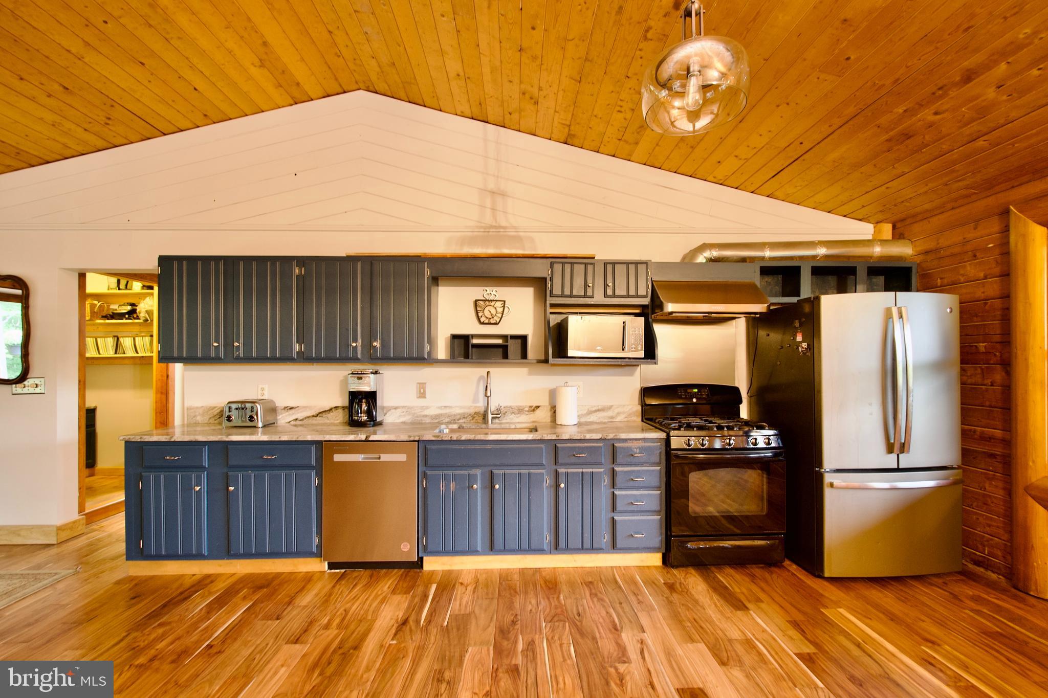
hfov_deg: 100.4
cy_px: 349
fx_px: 437
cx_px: 524
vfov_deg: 77.3
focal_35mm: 15
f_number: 7.1
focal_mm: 10
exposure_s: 1
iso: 320
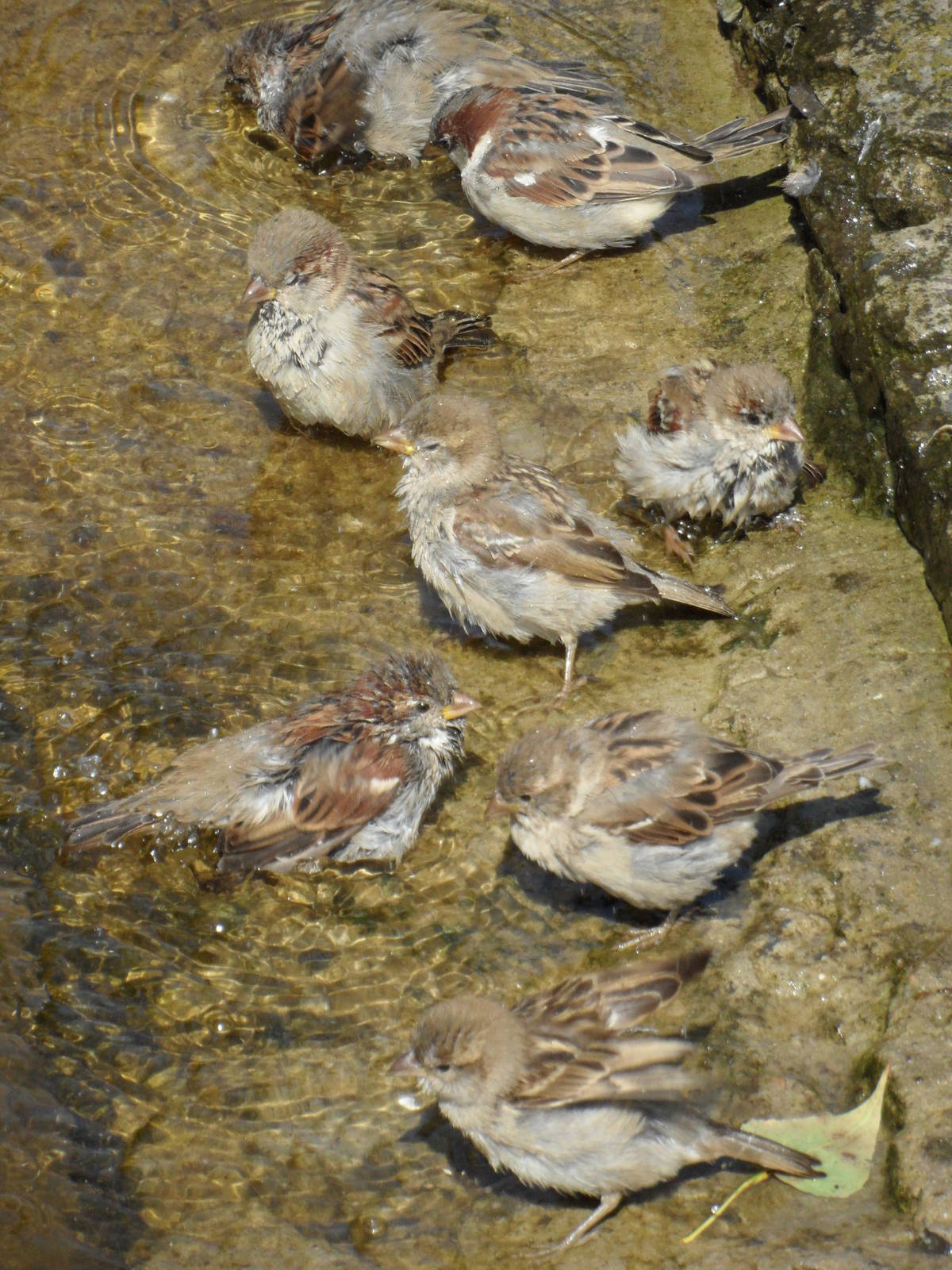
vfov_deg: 5.5
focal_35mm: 360
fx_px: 13201
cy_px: 635
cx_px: 476
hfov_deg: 4.1
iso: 200
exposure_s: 1/750
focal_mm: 58.5
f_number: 5.8
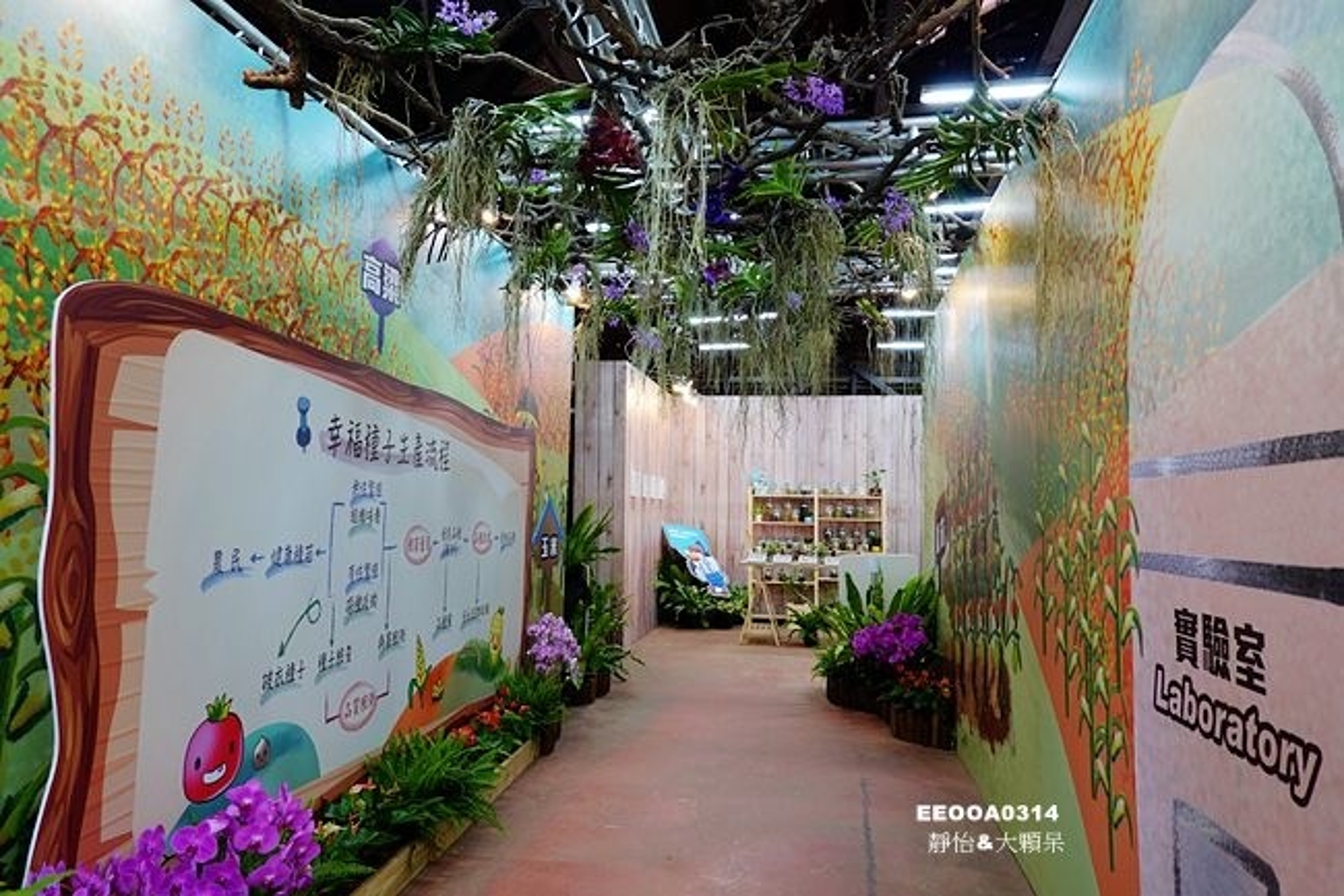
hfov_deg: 73.8
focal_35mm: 24
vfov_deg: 53.1
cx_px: 672
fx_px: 896
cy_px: 448
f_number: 2.8
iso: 160
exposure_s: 1/30
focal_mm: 9
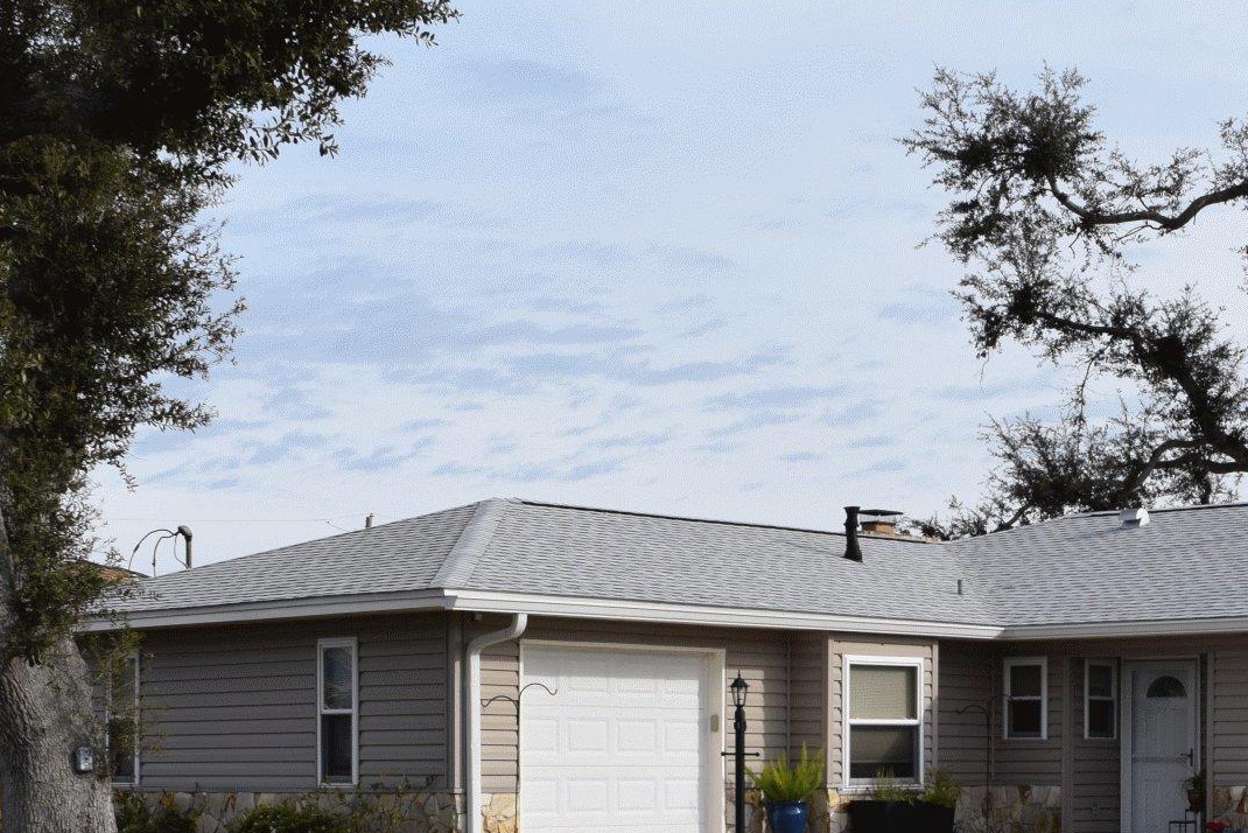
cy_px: 780
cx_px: 1025
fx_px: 2566
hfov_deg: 26.7
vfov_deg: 18.1
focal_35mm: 74
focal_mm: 22
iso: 200
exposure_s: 1/400
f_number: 10
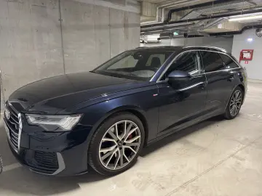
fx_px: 182
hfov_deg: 71.6
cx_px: 131
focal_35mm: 24
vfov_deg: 56.8
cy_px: 98
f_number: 1.78
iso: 640
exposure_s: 1/33
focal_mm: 6.76
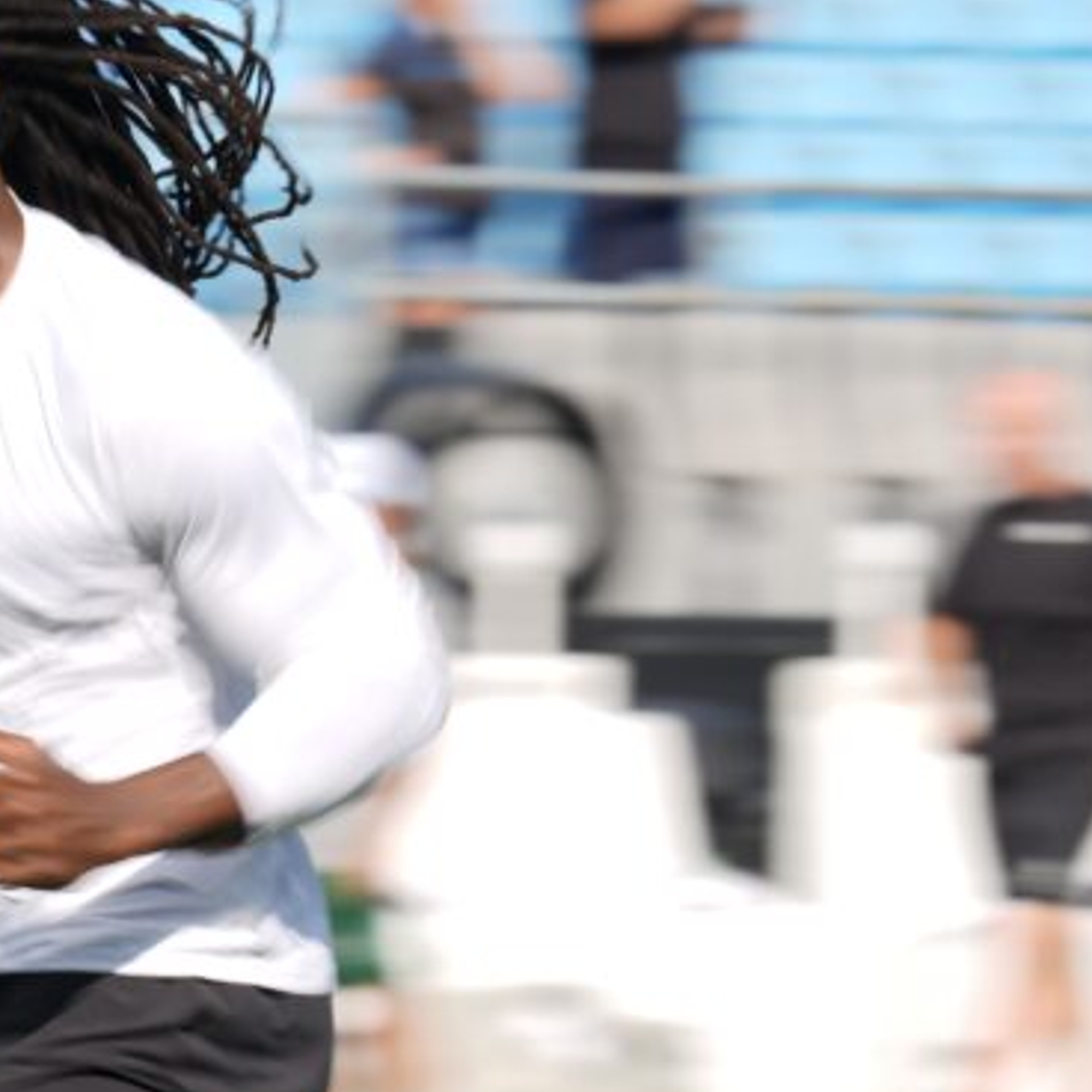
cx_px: 15
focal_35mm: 945
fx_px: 33727
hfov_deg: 1.9
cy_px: 628
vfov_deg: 1.9
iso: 125
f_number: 16
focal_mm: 400
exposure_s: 1/80
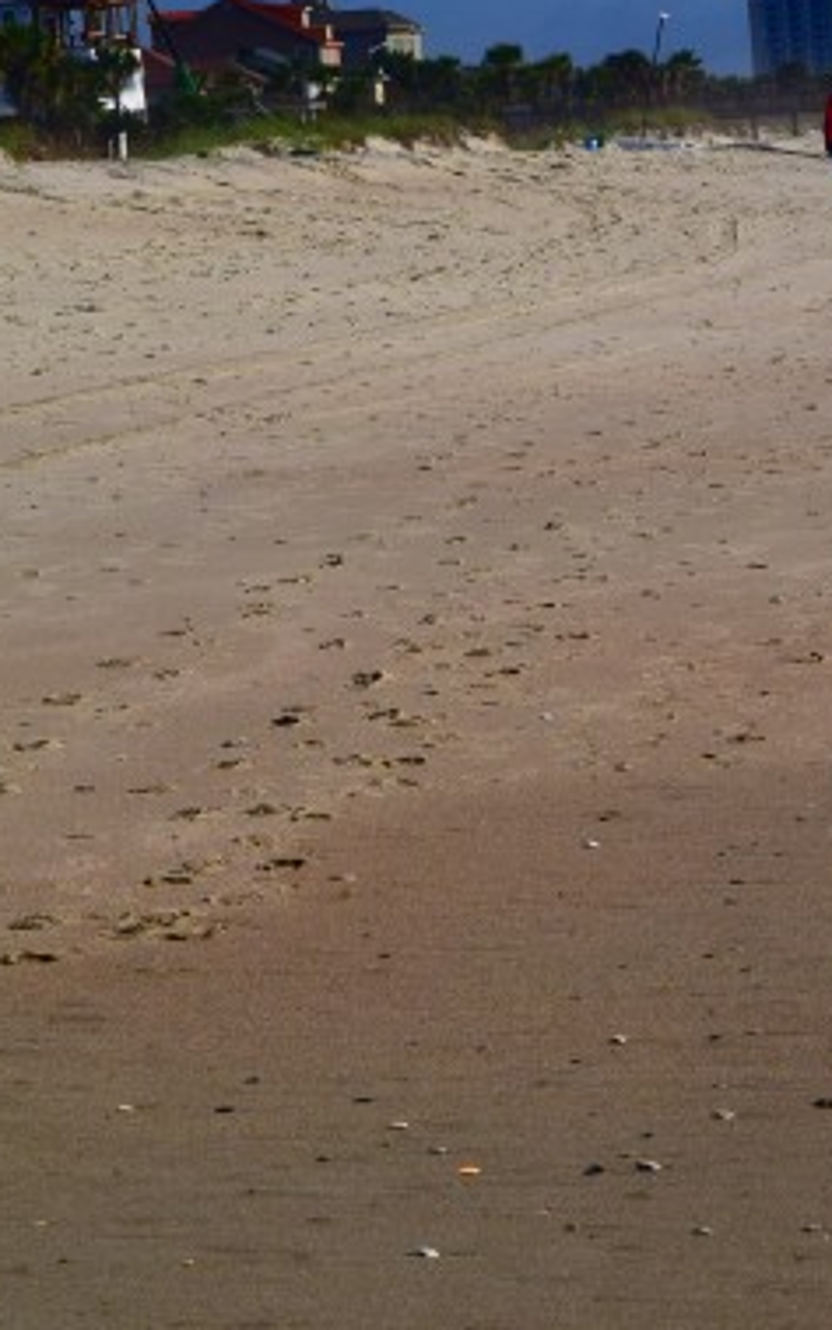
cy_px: 337
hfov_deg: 5.6
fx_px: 8246
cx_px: 1780
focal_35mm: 227
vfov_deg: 9.2
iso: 200
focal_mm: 55
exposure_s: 1/640
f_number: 13
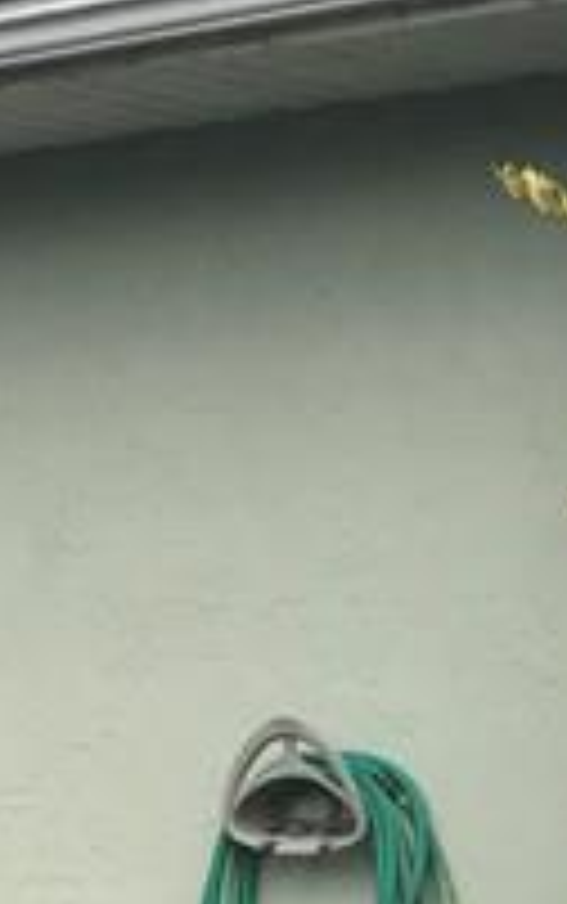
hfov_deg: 8.3
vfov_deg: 13.8
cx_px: -594
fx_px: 3725
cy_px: 630
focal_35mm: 151
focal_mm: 3.99
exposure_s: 1/2283
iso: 20
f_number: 1.8
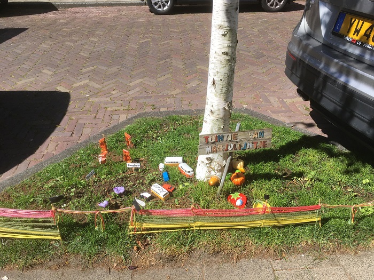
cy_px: 140
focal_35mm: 29
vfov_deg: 48.2
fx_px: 313
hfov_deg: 61.7
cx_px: 187
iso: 25
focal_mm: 4.15
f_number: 2.2
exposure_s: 1/1261
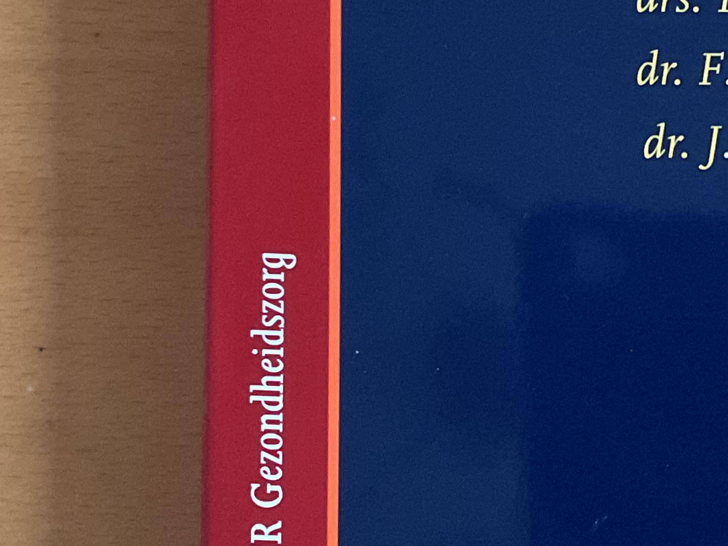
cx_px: 686
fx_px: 1977
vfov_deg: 15.7
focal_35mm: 94
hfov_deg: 20.4
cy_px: 157
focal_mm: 3
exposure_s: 1/33
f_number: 1.8
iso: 320
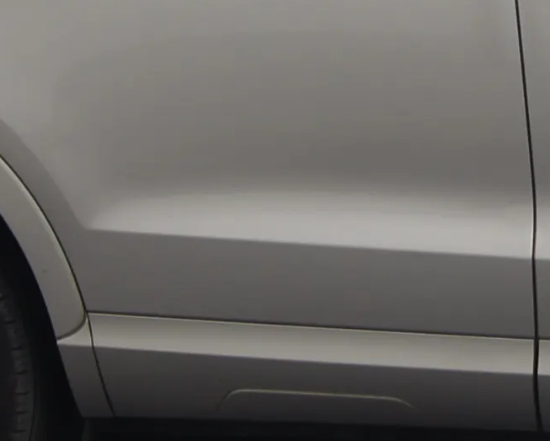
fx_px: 3501
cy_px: 6
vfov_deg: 7.2
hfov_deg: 8.8
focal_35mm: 215
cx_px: 774
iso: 100
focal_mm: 26
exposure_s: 1/50
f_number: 8
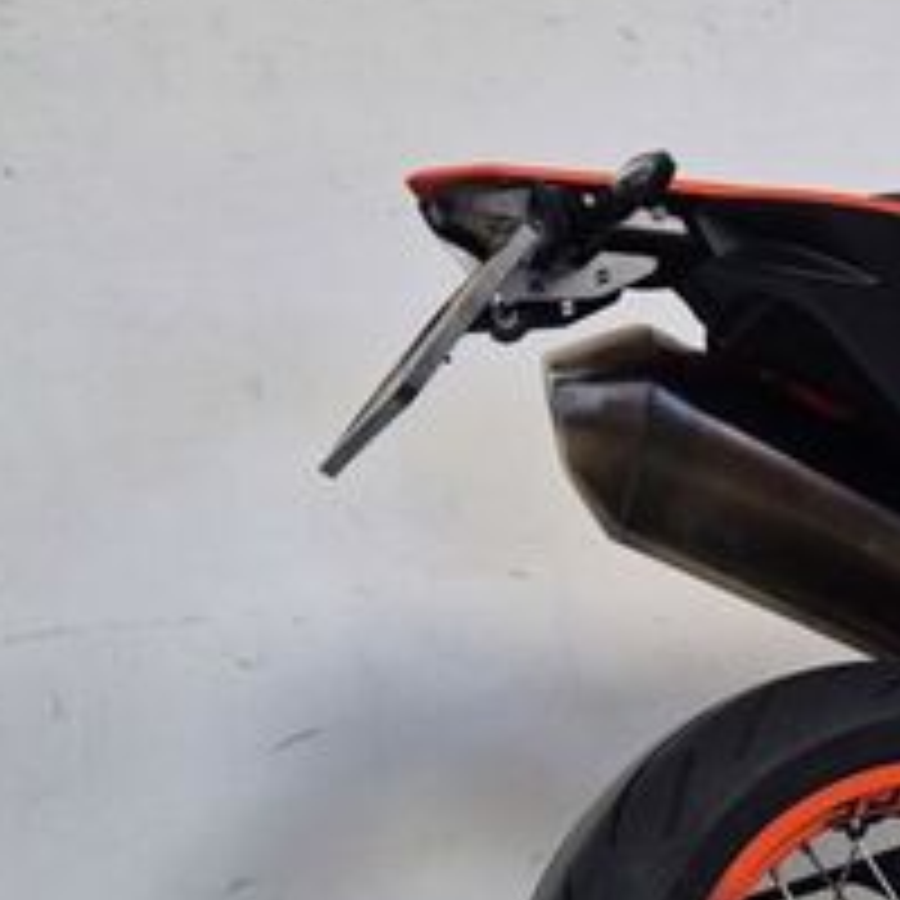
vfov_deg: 26.4
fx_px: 1912
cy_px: 580
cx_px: 976
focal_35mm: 65
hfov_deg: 24.8
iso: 250
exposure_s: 1/100
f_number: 1.8
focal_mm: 5.4
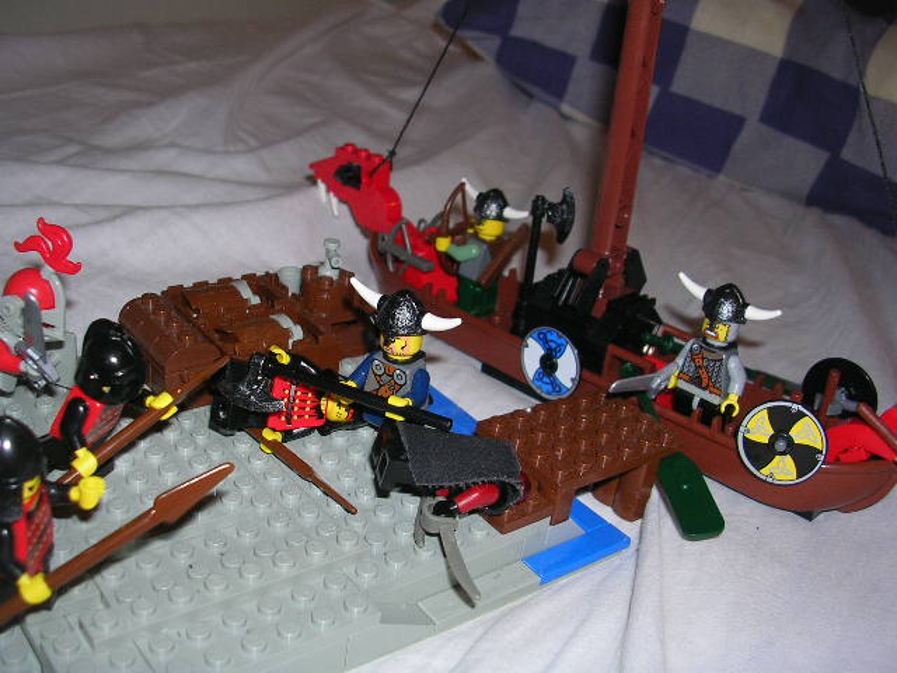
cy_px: 336
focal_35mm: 38
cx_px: 448
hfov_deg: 49.0
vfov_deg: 37.7
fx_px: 985
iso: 50
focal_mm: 5.8
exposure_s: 1/60.1
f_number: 2.8
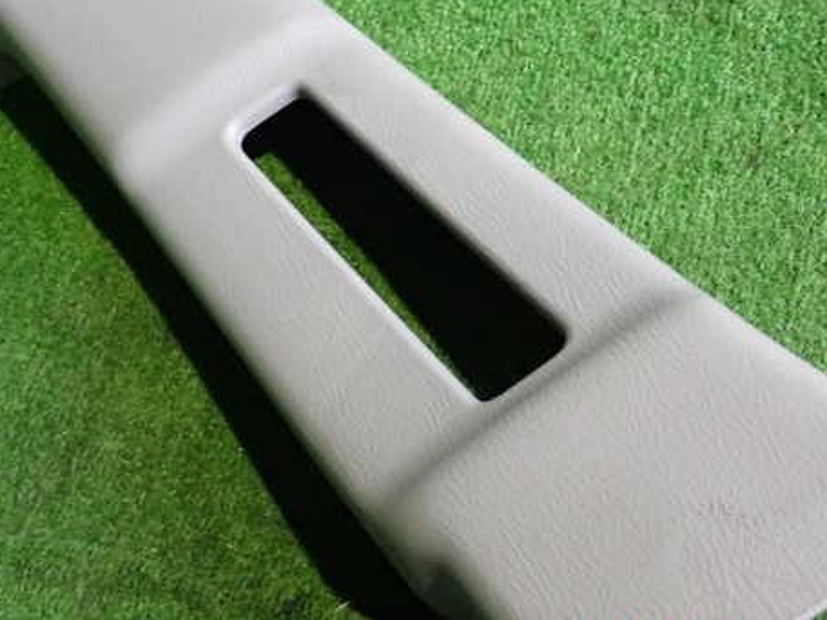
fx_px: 1195
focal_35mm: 50
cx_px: 444
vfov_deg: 29.1
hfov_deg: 38.2
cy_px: 259
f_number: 2.7
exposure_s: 1/40
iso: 800
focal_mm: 6.83
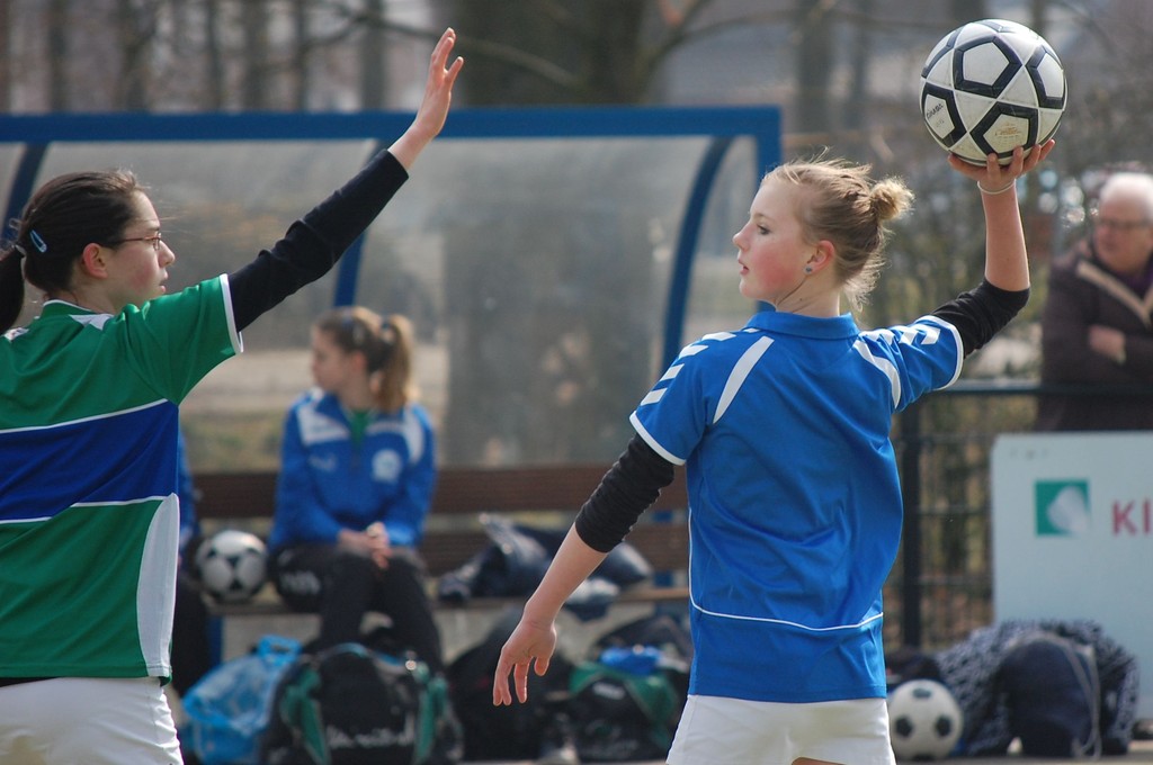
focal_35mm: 300
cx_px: 576
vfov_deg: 4.6
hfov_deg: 6.9
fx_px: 9596
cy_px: 382
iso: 400
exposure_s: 1/800
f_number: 5.6
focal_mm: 200
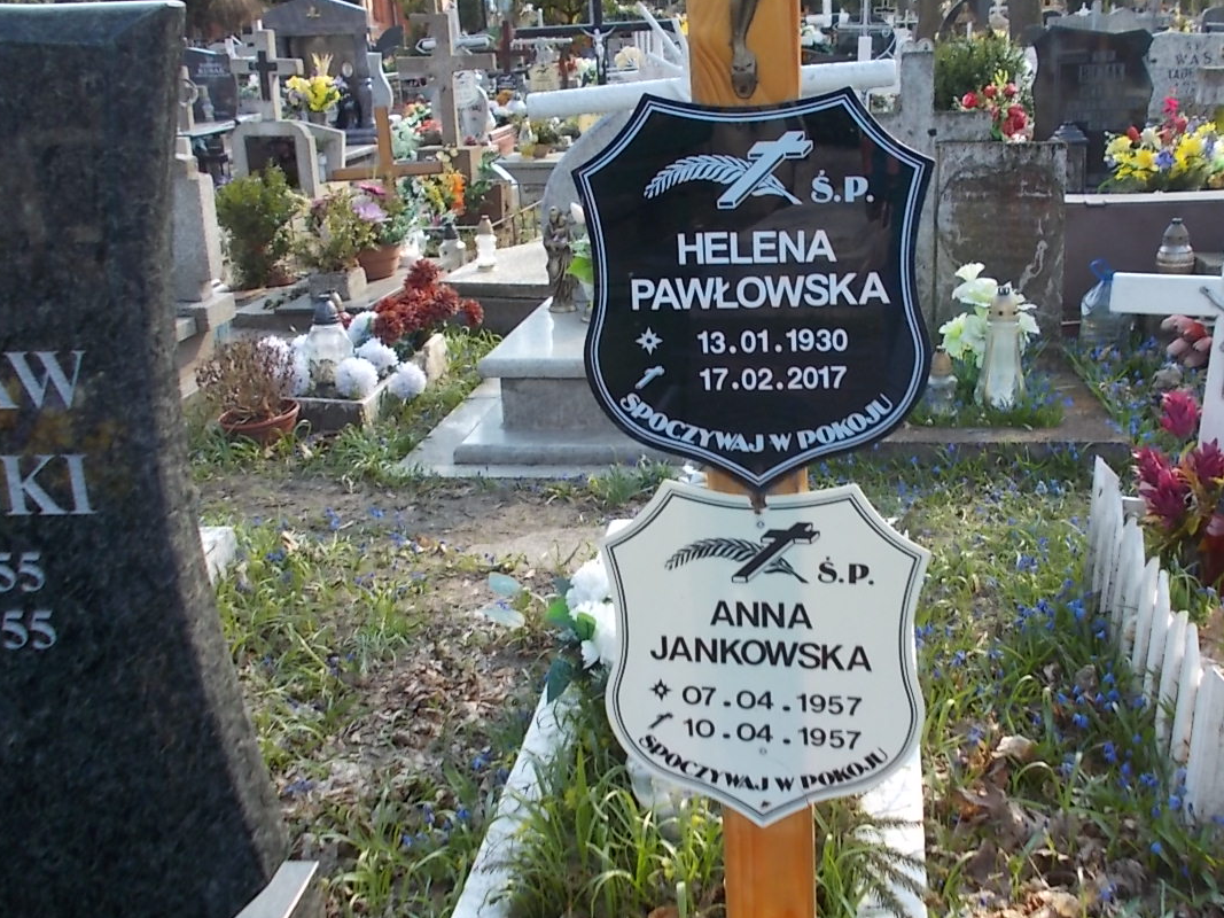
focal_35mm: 39
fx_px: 1379
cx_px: 692
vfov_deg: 36.8
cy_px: 461
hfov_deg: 47.7
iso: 80
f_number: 3.2
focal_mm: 4.6
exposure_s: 1/250
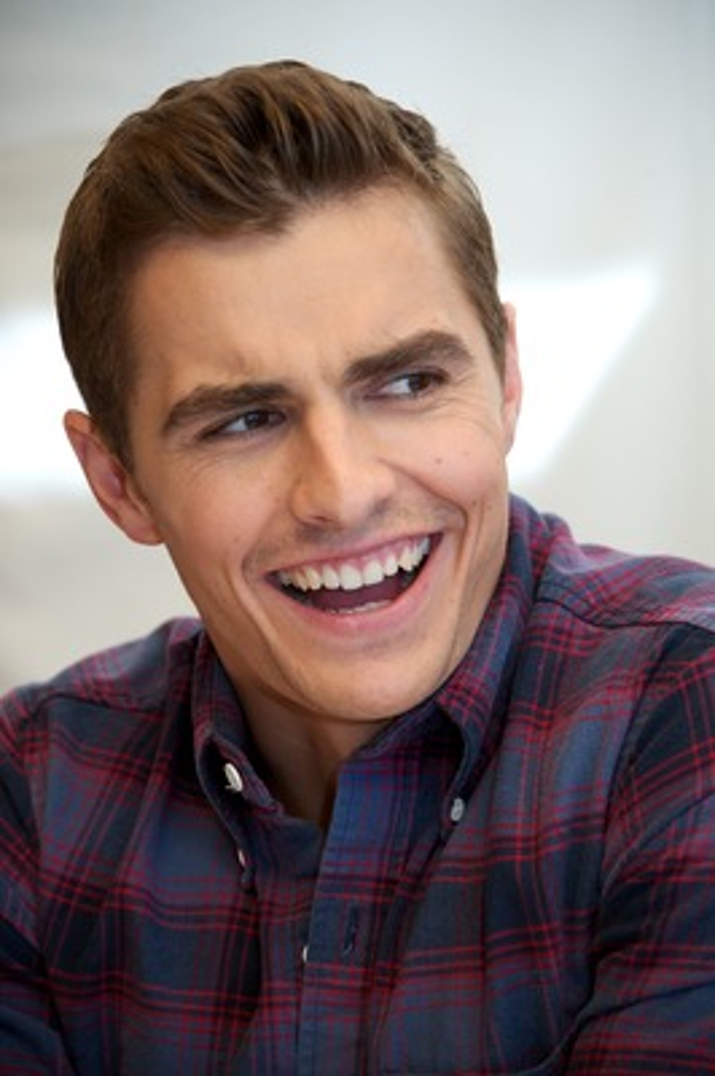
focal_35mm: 200
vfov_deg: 10.3
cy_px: 538
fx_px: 5968
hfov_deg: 6.9
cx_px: 358
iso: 500
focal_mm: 200
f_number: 5.6
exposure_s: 1/100
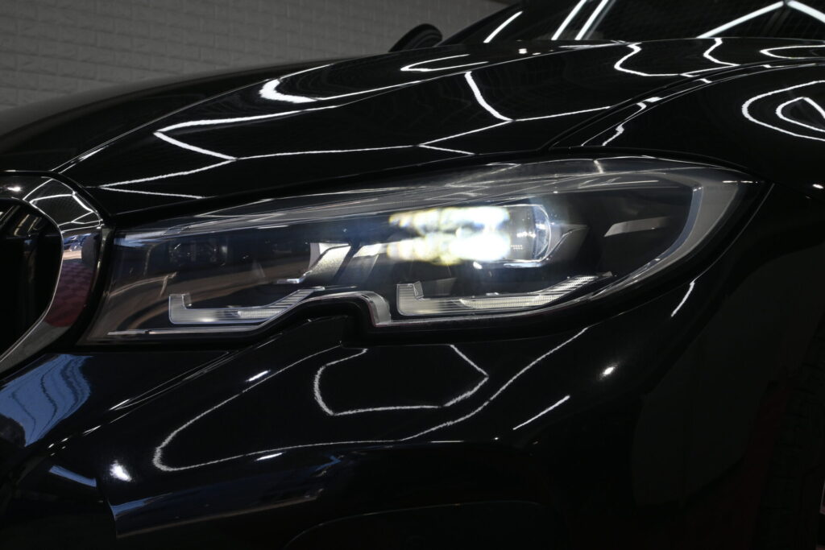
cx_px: 412
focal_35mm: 45
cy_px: 275
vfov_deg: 29.9
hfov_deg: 43.6
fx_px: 1031
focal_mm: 30
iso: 640
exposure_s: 1/320
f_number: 11
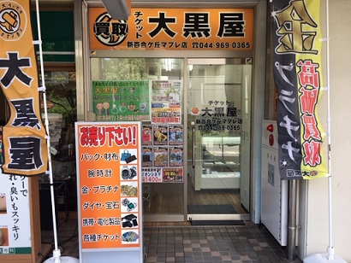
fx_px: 294
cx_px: 176
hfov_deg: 61.6
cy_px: 132
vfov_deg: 48.3
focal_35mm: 29
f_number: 2.2
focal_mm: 4.15
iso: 25
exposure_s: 1/121
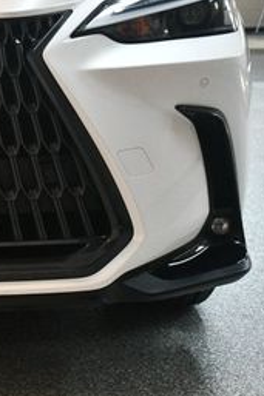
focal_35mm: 97
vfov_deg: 20.9
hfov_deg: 13.4
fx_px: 1068
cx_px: -122
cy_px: 94
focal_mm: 26
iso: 1800
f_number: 3.8
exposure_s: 1/125
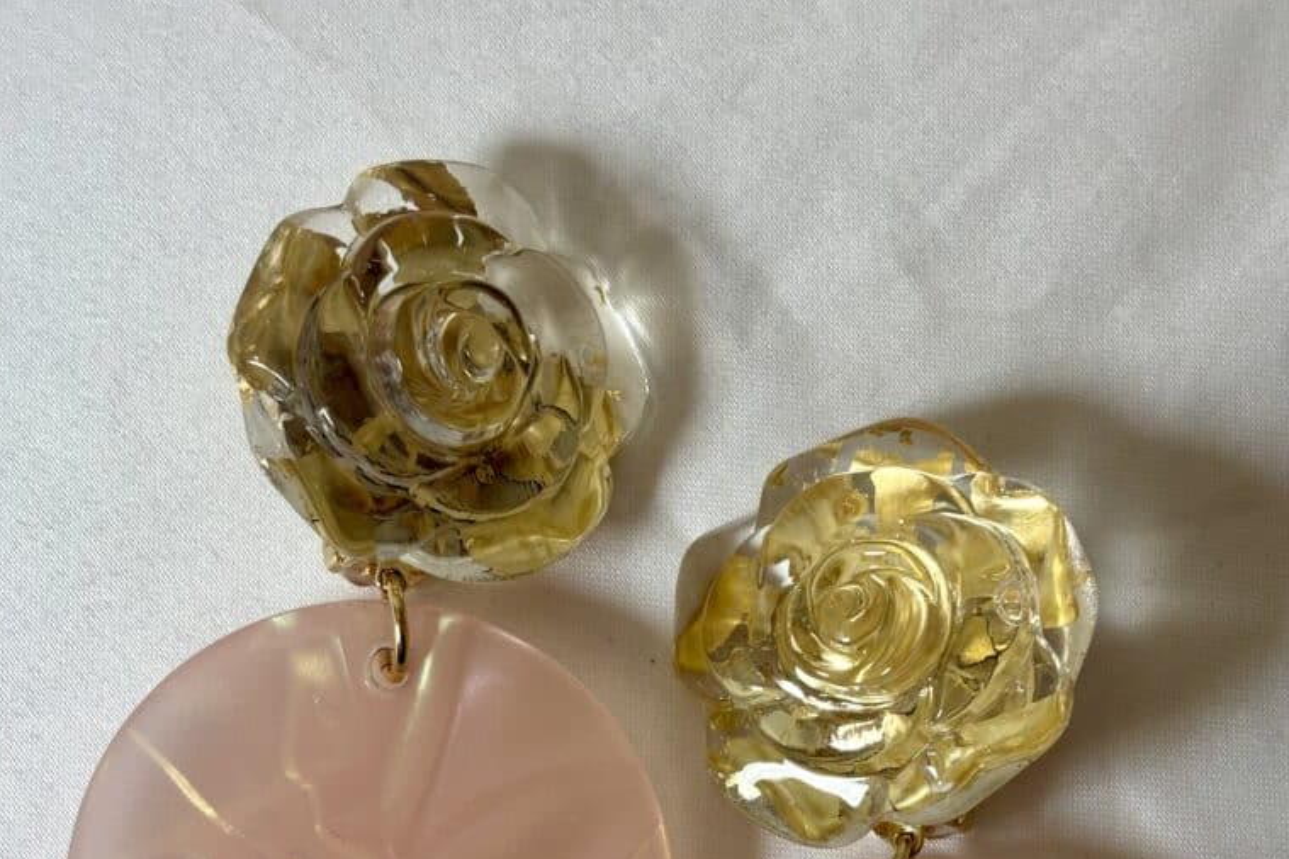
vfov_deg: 18.3
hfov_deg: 27.7
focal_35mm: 73
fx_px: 2614
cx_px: 639
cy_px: 798
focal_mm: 5.96
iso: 25
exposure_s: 1/149
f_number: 1.6
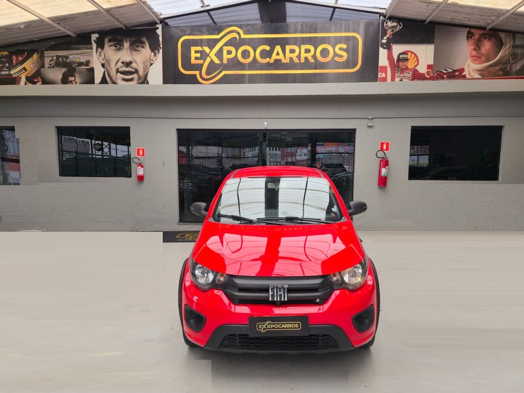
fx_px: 348
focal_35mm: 23
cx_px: 262
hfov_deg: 73.9
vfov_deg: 58.9
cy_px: 196
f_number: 1.7
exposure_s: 1/60
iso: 32
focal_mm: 6.3
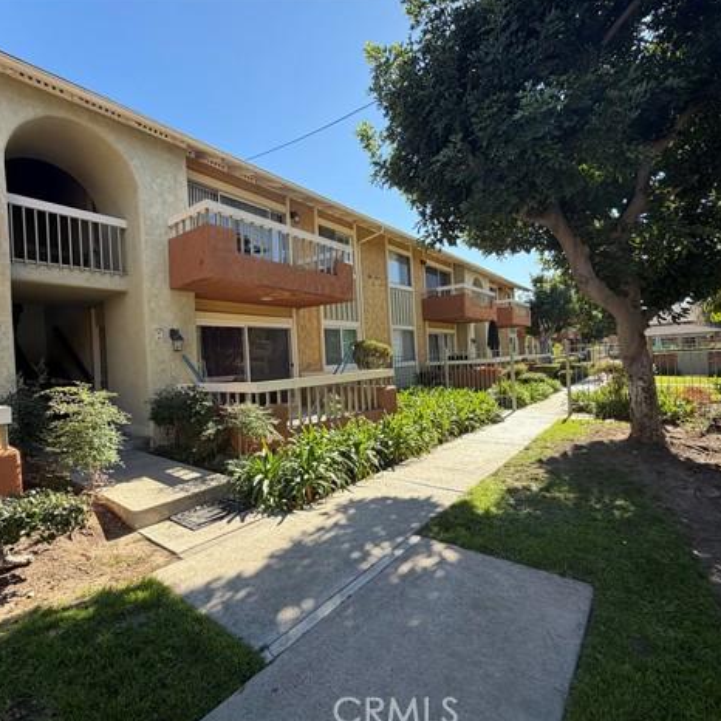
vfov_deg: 84.0
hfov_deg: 83.4
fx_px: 401
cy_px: 362
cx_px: 306
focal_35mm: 17
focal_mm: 2.22
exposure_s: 1/502
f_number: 2.2
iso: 50
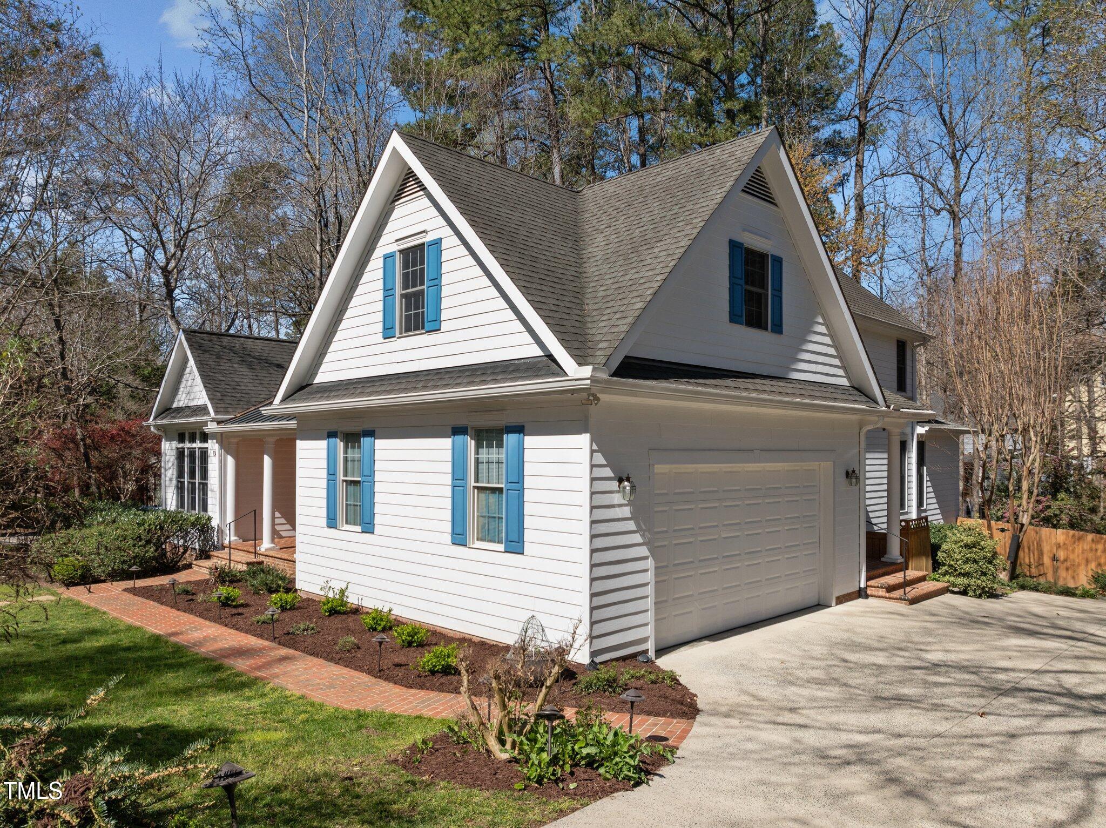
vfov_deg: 56.8
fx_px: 766
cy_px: 414
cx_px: 553
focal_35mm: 24
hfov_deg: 71.6
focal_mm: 12.29
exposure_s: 1/3200
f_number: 2.8
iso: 160
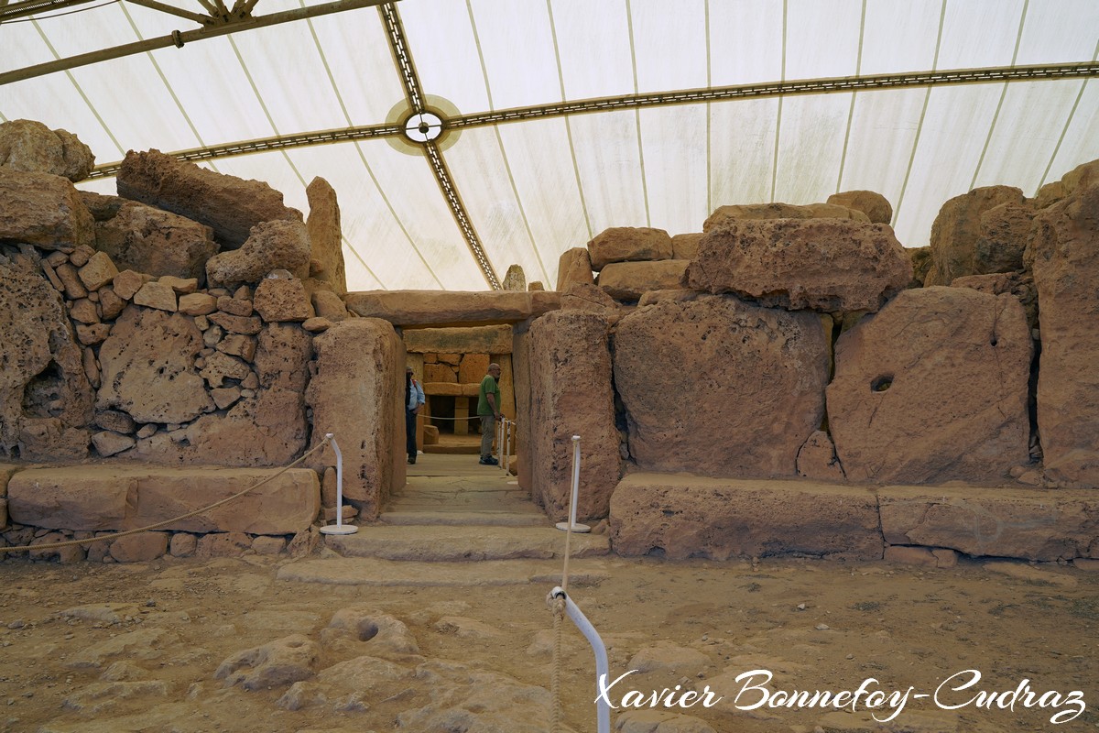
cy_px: 366
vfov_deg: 46.4
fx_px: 855
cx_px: 550
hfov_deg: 65.5
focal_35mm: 28
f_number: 6.3
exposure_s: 1/160
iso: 100
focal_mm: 28
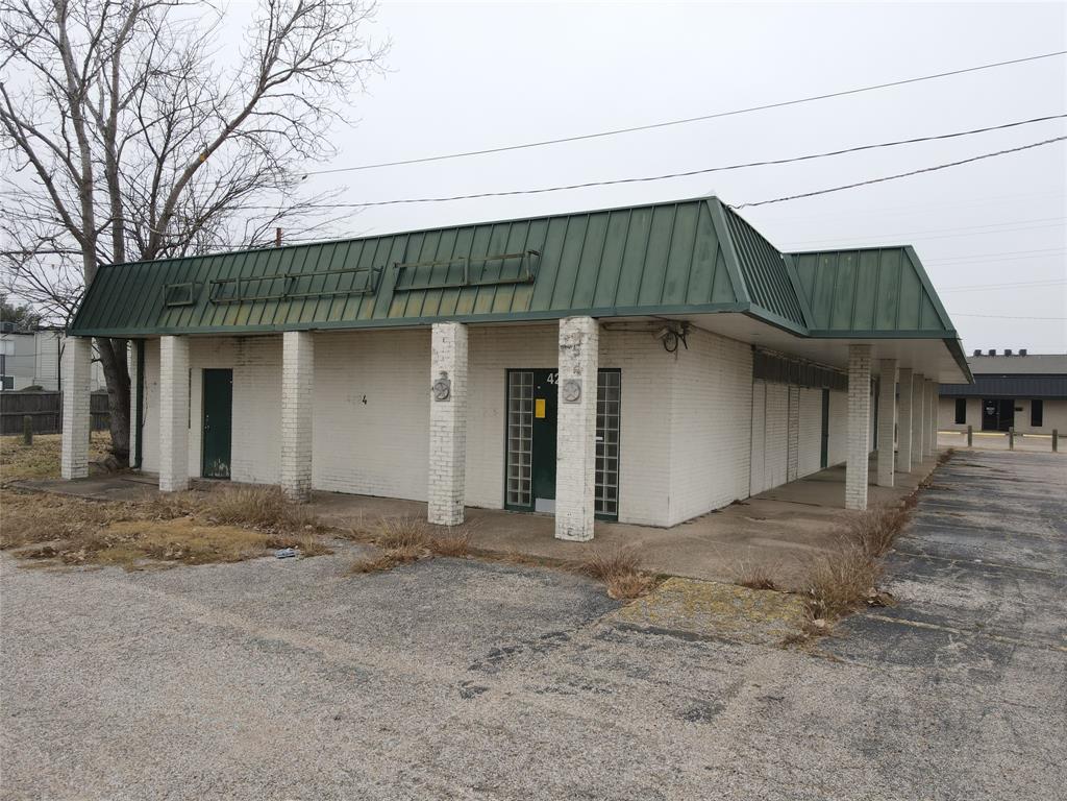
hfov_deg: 71.6
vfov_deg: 56.8
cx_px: 534
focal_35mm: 24
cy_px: 400
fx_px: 740
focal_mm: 4.5
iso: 100
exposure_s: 1/180
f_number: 2.8
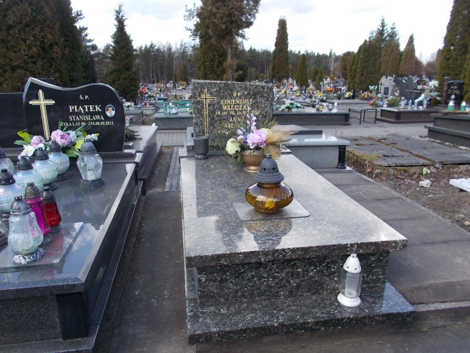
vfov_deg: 53.1
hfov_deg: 67.3
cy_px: 176
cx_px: 235
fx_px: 353
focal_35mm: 26
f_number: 3.2
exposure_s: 1/200
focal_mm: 4.6
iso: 80
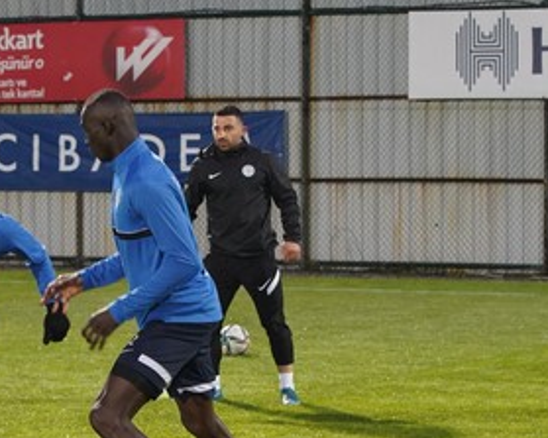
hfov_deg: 12.2
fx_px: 2562
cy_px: 266
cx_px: 100
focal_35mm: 158
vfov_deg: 9.8
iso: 5000
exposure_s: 1/160
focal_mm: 70
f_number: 5.6
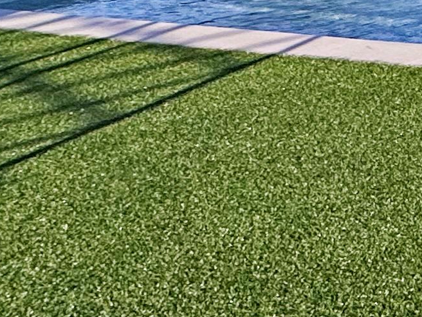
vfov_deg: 14.6
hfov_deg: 12.3
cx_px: 1196
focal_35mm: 86
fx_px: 1048
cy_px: -291
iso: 50
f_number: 2.2
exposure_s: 1/3040
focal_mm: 2.22
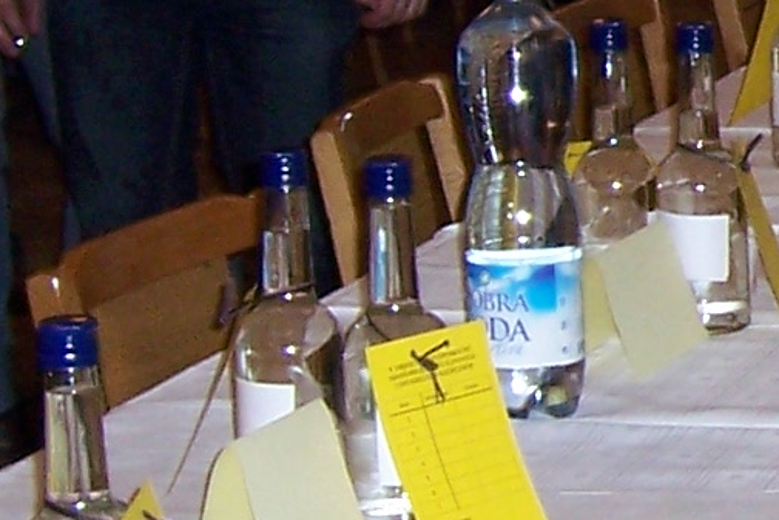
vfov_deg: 7.2
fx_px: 4134
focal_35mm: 191
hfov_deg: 10.2
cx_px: 1388
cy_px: 49
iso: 125
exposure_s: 1/60
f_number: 2.8
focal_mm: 6.2
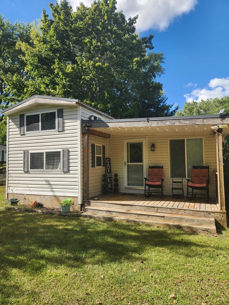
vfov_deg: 73.9
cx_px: 114
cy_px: 152
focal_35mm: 23
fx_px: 203
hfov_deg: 58.9
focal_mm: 5.4
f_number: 1.8
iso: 20
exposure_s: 1/944
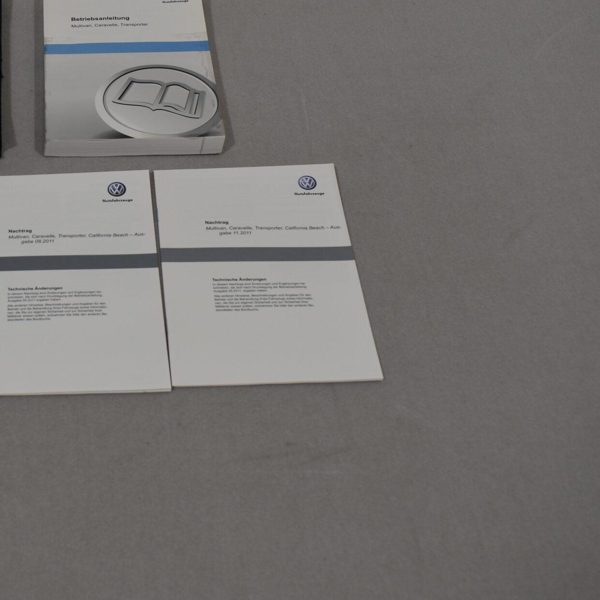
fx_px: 1137
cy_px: 214
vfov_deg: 29.4
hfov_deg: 28.5
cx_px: 69
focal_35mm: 58
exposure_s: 1/125
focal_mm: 22
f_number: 5.6
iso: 220
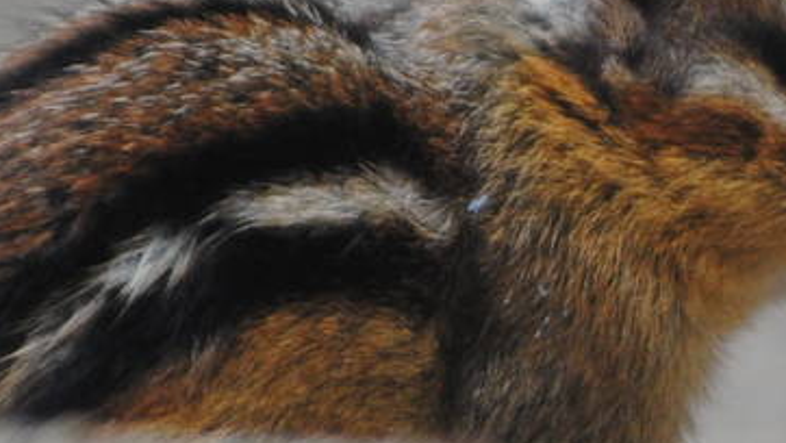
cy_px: 160
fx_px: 28983
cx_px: 549
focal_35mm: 1390
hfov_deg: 1.6
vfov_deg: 0.9
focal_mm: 200
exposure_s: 1/400
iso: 400
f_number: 5.6
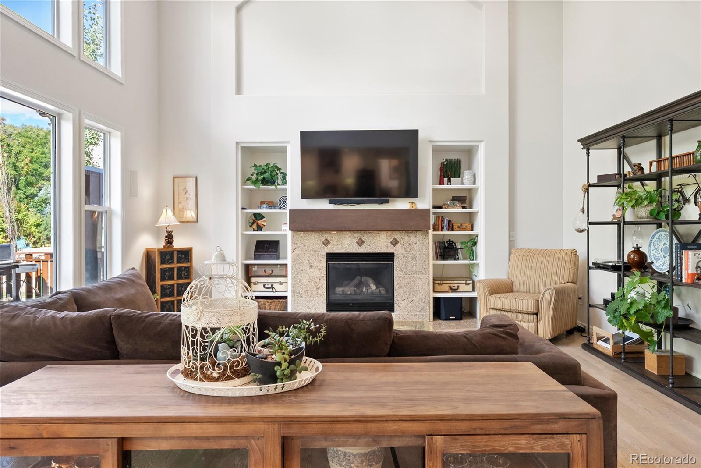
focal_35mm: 24
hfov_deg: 73.7
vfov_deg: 53.2
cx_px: 350
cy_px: 234
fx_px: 467
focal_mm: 24
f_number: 8
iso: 800
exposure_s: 1/6
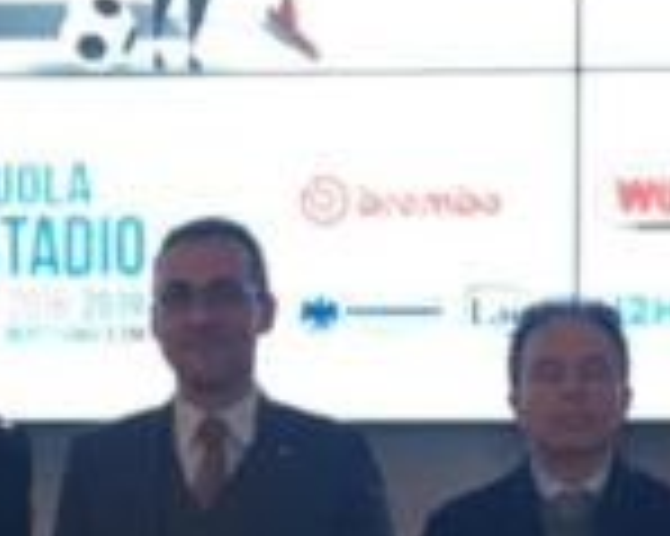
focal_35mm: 195
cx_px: 171
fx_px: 3864
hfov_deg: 9.9
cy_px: 581
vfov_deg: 7.9
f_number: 2.2
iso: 50
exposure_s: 1/33
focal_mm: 4.15
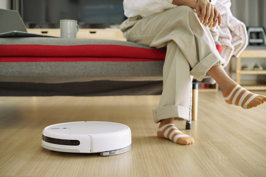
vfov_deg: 24.6
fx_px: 406
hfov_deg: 36.2
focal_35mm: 55
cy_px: 88
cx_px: 133
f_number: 4
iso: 200
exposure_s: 1/100
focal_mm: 55
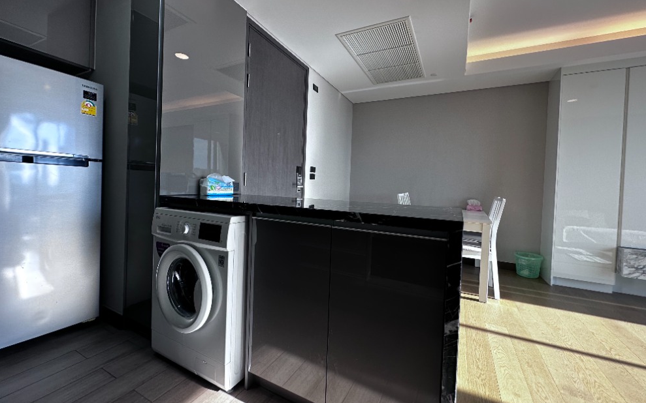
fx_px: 264
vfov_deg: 74.7
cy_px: 190
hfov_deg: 101.5
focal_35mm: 15
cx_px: 325
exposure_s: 1/99
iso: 80
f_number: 2.2
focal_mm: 2.22
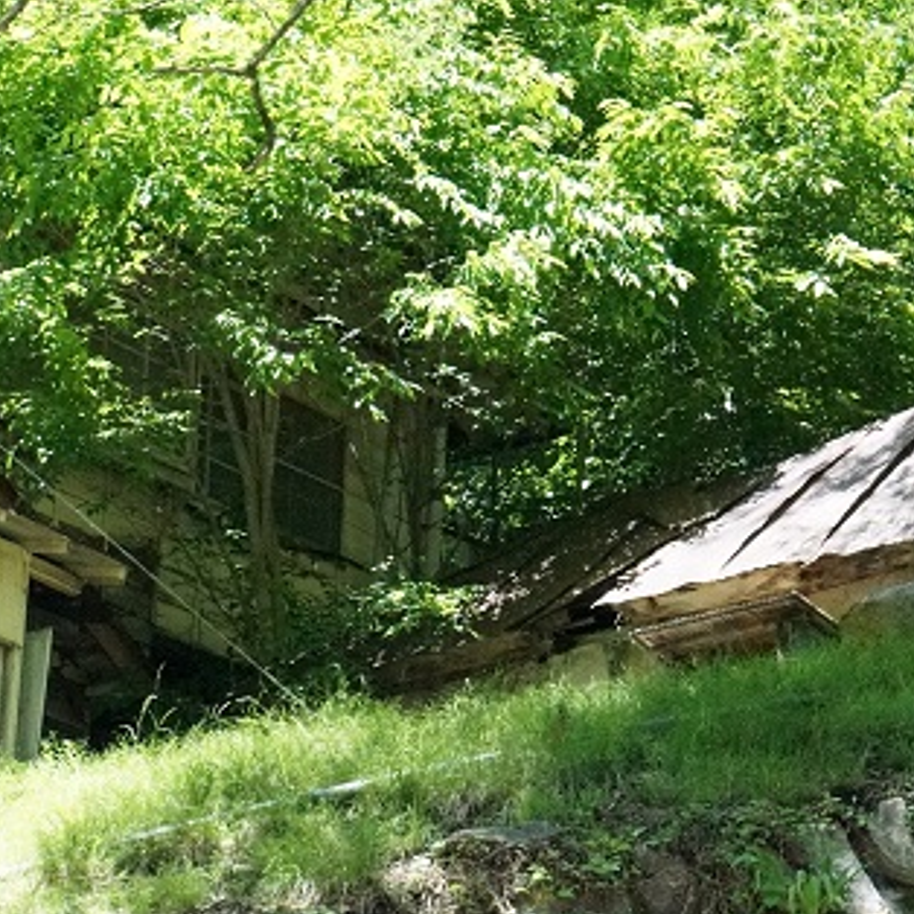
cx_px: 635
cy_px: 460
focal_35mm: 146
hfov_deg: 11.9
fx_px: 4368
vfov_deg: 11.9
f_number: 11
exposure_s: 1/2000
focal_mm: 75.3
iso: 12800
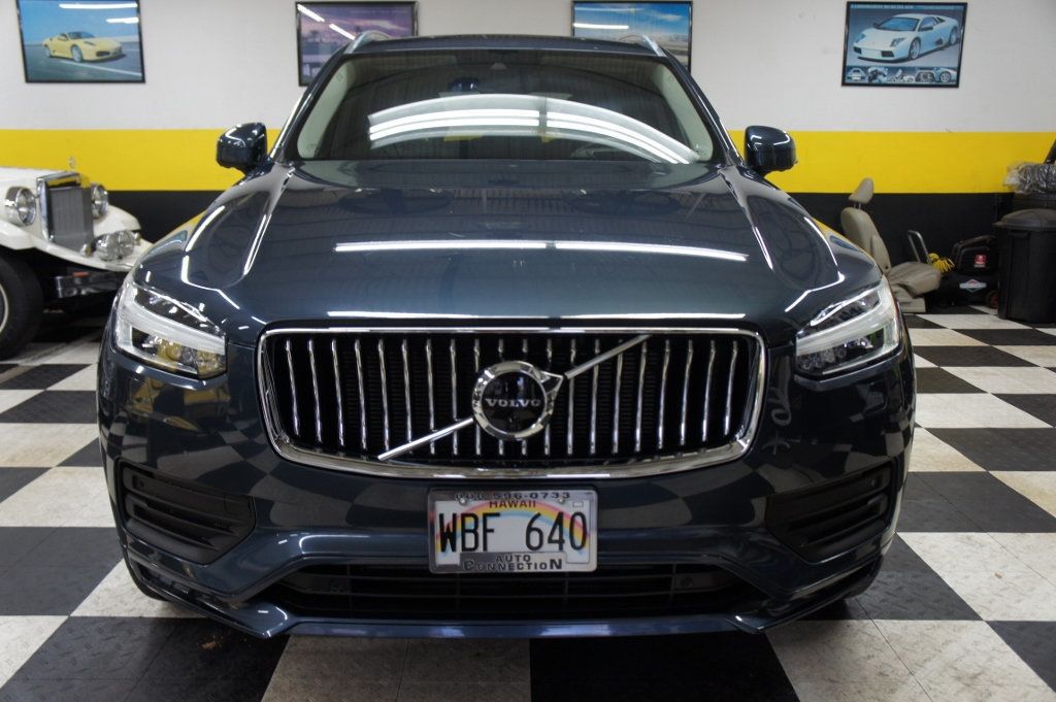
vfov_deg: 41.6
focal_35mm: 32
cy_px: 351
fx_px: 923
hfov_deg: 59.5
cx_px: 528
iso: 400
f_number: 4
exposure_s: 1/40
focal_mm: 21
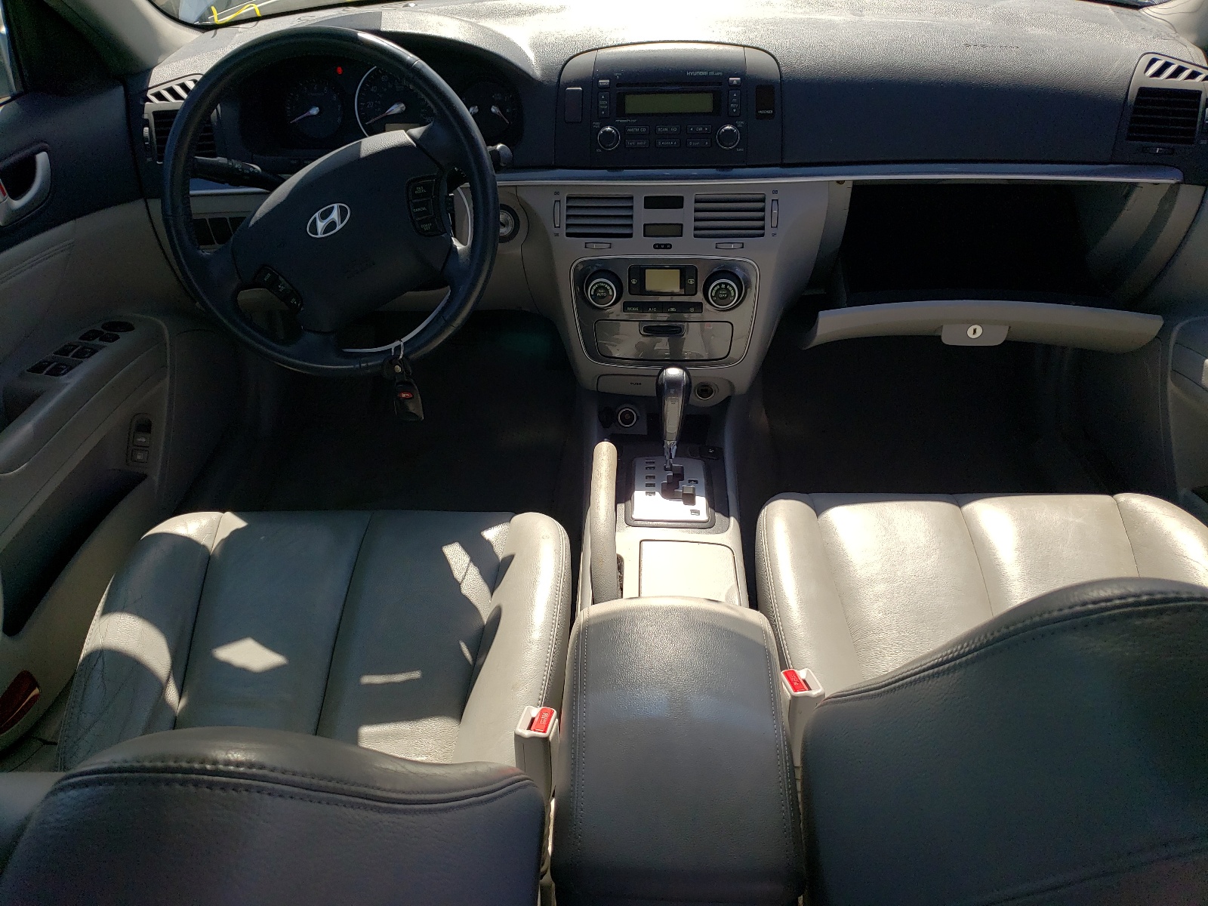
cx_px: 604
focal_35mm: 26
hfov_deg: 67.3
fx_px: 907
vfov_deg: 53.1
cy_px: 453
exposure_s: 1/1667
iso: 50
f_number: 1.5
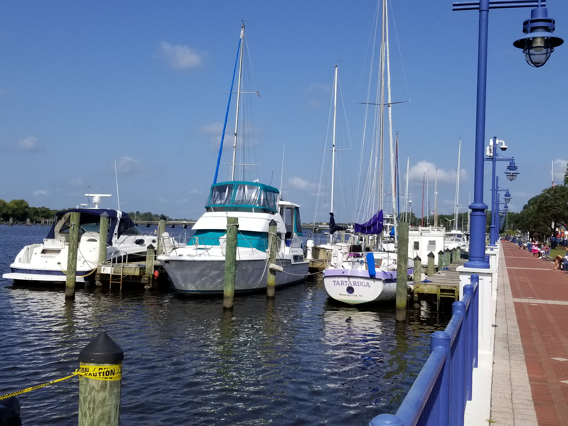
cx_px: 284
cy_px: 213
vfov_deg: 53.1
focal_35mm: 26
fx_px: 427
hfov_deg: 67.3
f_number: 1.7
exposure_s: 1/4144
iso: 50
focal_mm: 4.3
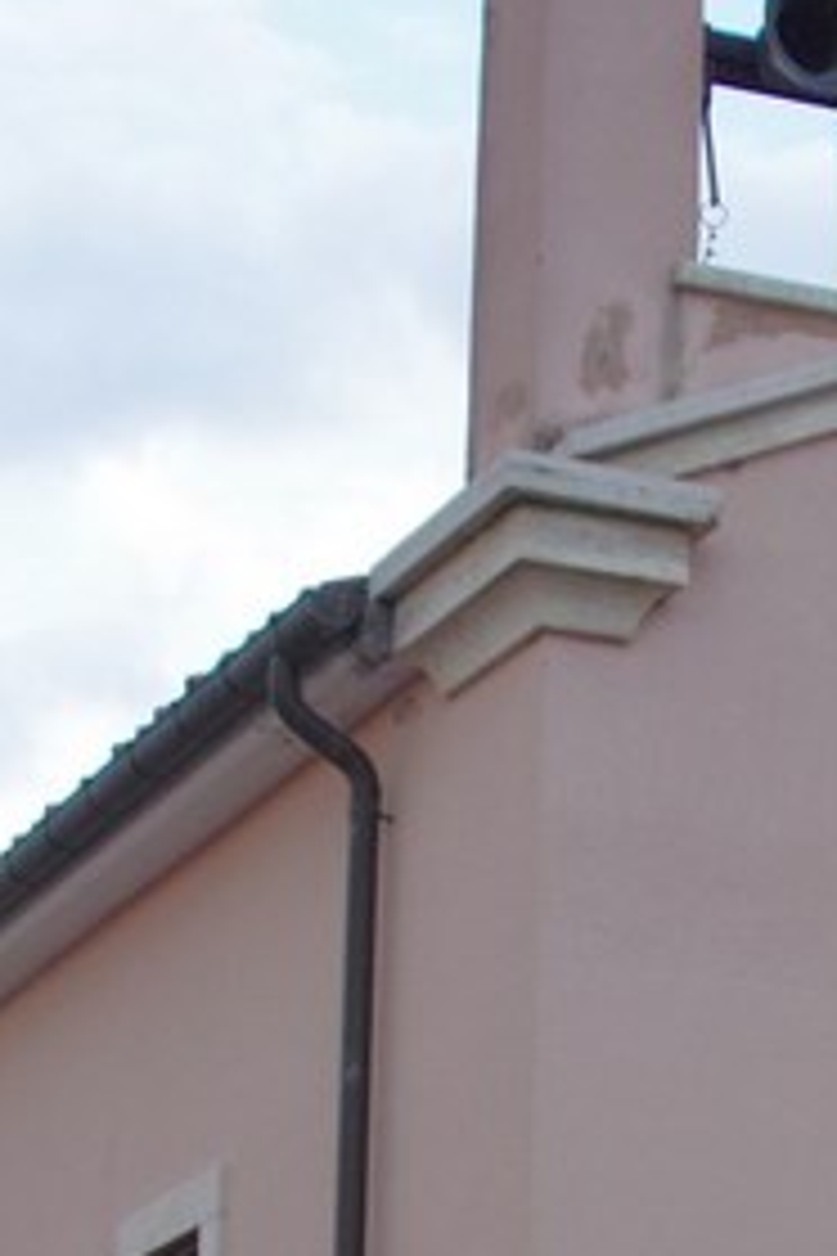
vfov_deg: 17.5
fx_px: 3941
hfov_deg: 11.9
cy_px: 1382
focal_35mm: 113
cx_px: 900
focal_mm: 28
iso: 1600
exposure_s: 1/200
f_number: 6.3
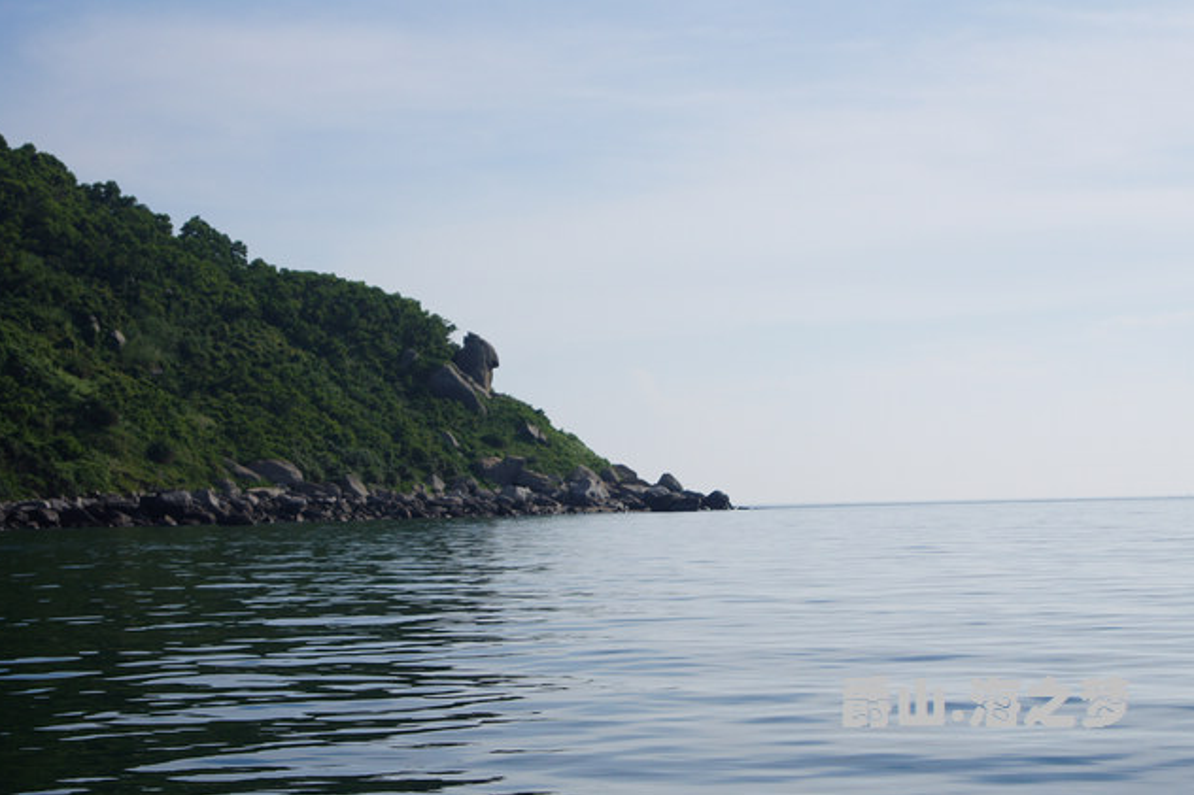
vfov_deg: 16.3
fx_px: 2769
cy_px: 399
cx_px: 593
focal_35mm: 84
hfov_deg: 24.3
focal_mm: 55
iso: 200
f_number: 5.6
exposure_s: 1/2500
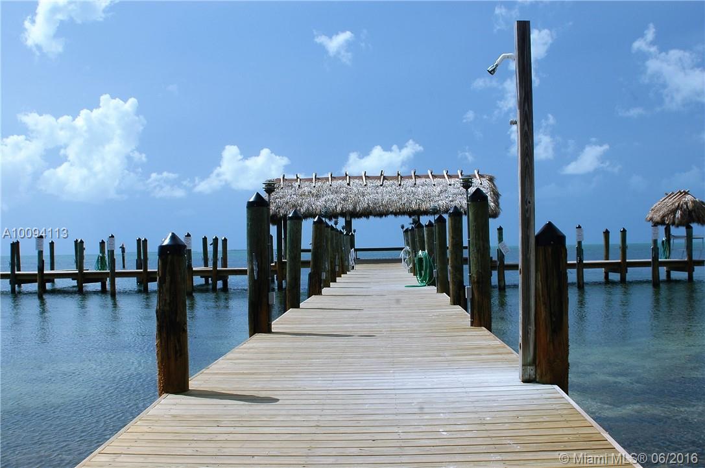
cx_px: 352
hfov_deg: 46.4
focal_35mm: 42
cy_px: 234
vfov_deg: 31.8
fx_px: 822
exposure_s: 1/500
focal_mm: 28
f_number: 11
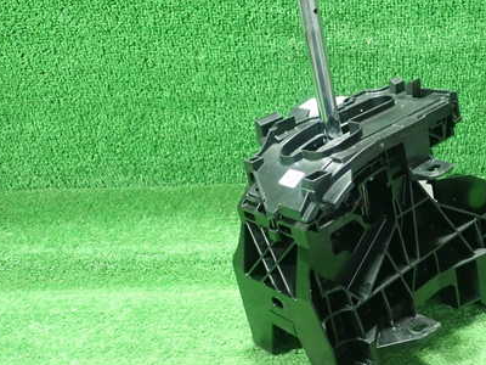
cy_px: 155
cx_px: 346
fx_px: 632
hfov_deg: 41.2
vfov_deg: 32.1
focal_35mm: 45
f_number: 2.3
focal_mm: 5.5
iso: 800
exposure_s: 1/60
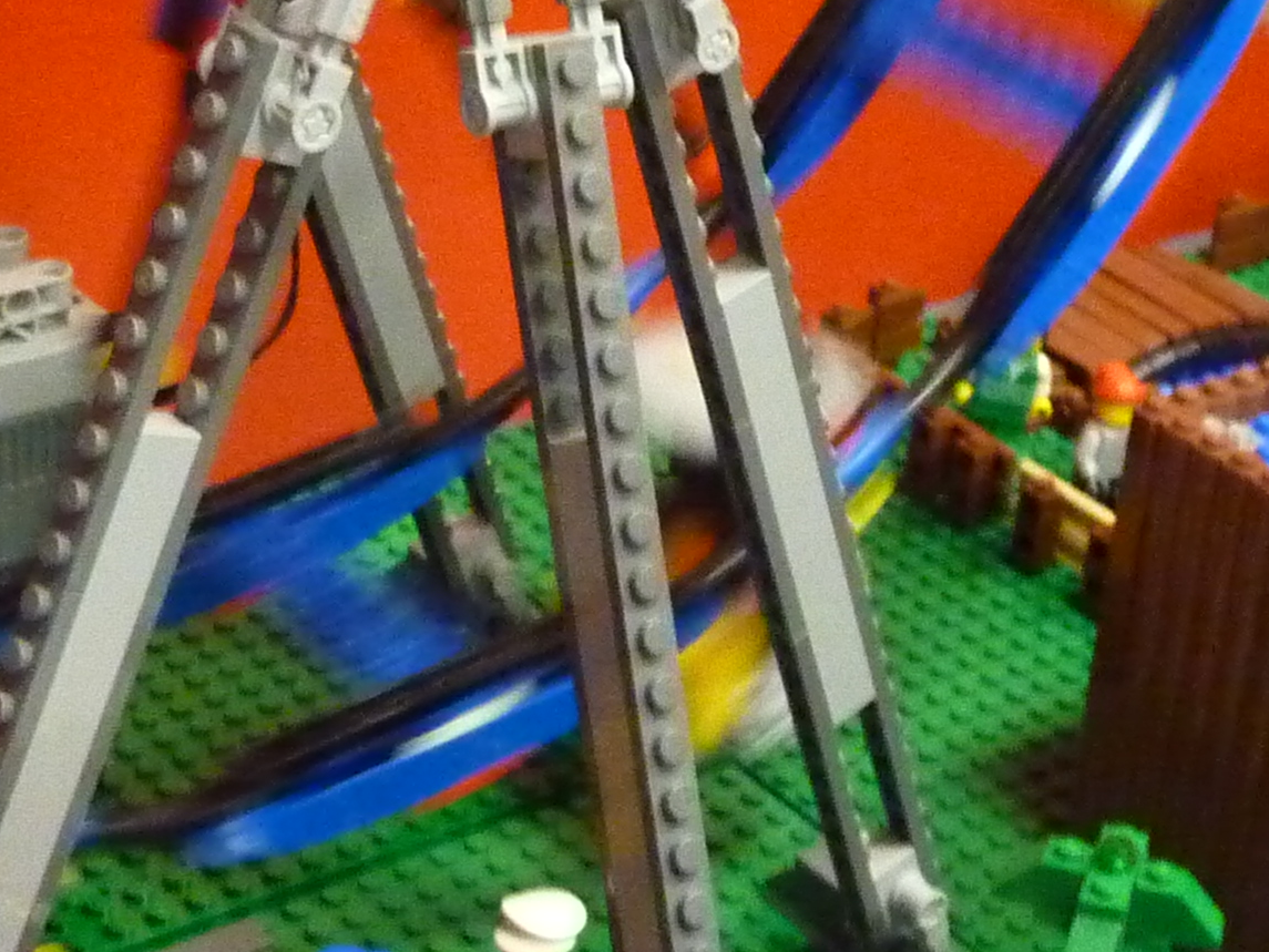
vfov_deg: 17.1
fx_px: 3153
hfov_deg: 22.3
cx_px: 1107
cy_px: 342
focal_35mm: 86
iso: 800
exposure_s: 1/13
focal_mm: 4.4
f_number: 3.3
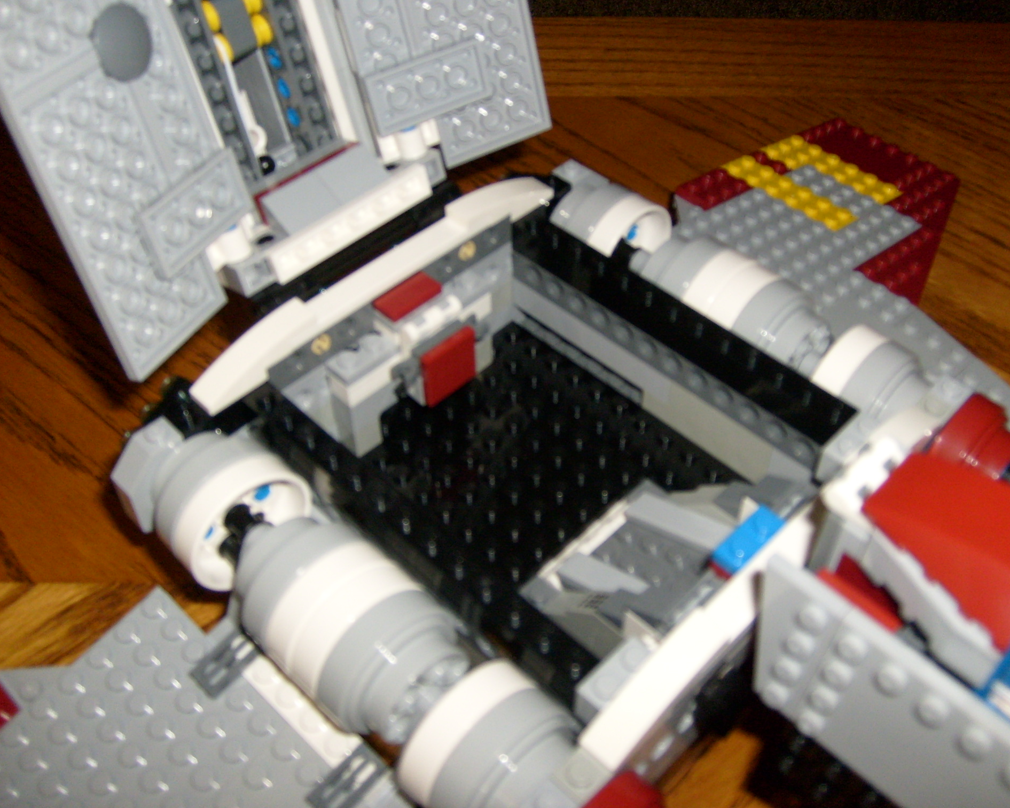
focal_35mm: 37
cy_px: 403
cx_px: 541
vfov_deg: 40.1
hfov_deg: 49.0
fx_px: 1106
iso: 100
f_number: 2.8
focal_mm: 5.8
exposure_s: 1/45
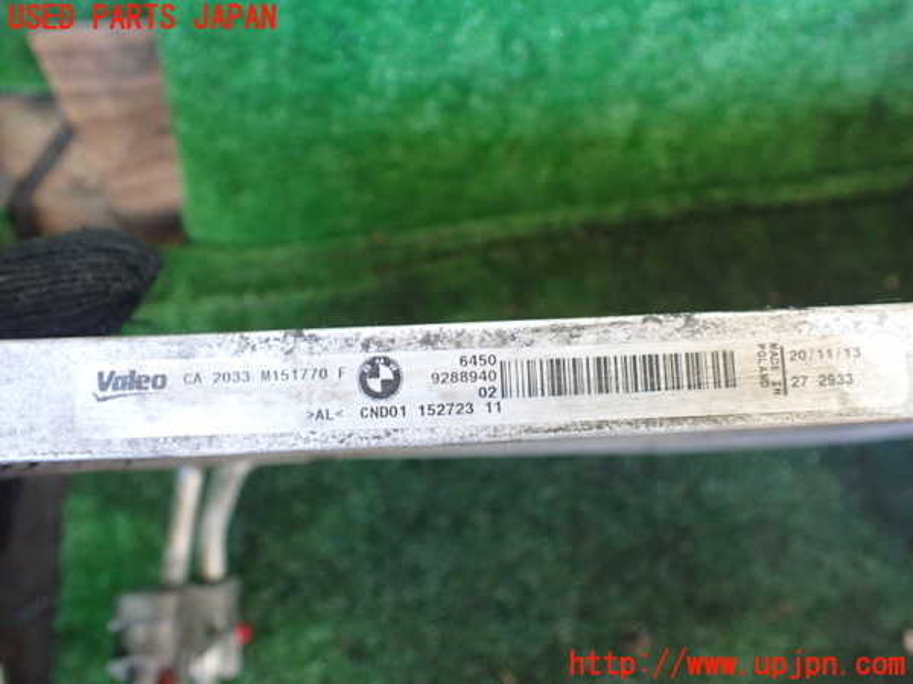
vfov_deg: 46.8
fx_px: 791
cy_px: 342
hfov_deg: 60.0
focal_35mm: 30
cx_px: 456
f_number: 2.3
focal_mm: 5.4
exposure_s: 1/40
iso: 800
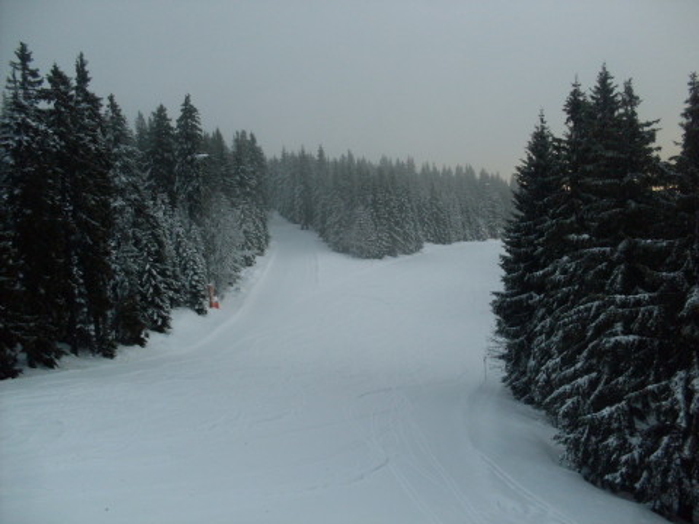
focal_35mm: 38
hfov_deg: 49.0
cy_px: 262
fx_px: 767
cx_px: 350
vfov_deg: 37.7
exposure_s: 1/350
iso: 80
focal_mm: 6.3
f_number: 2.8
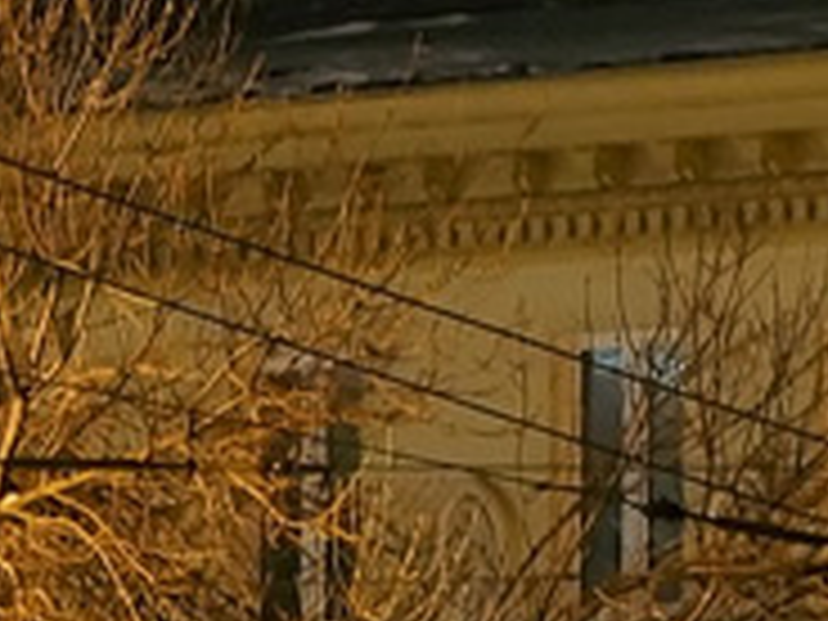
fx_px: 13515
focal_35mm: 565
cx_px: -450
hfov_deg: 3.5
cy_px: 1508
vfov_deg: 2.6
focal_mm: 60
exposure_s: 1/3
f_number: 7.1
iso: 400
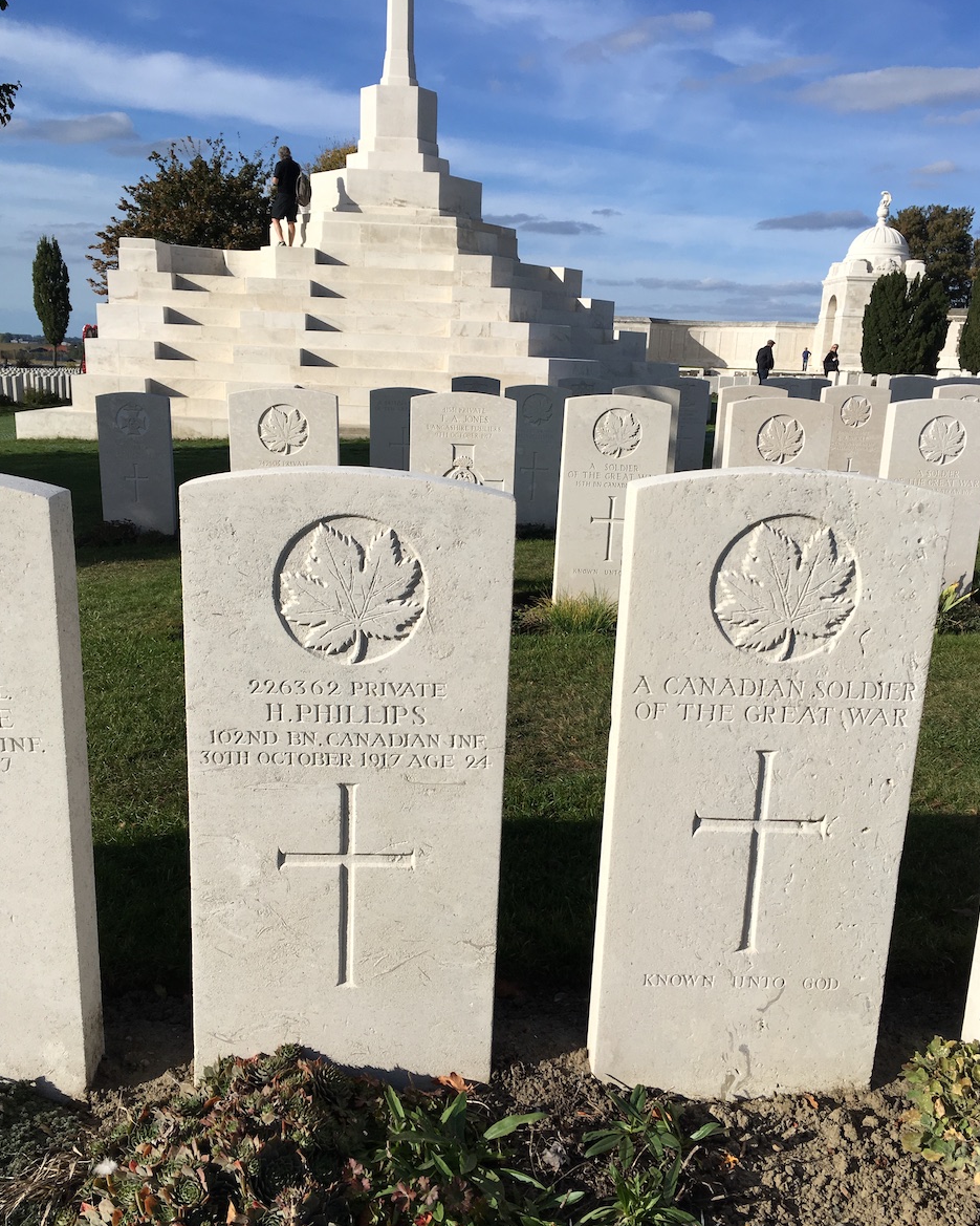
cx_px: 502
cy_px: 668
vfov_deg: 57.1
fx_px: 1124
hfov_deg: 47.1
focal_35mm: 31
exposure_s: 1/2331
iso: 25
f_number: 2.2
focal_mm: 4.15
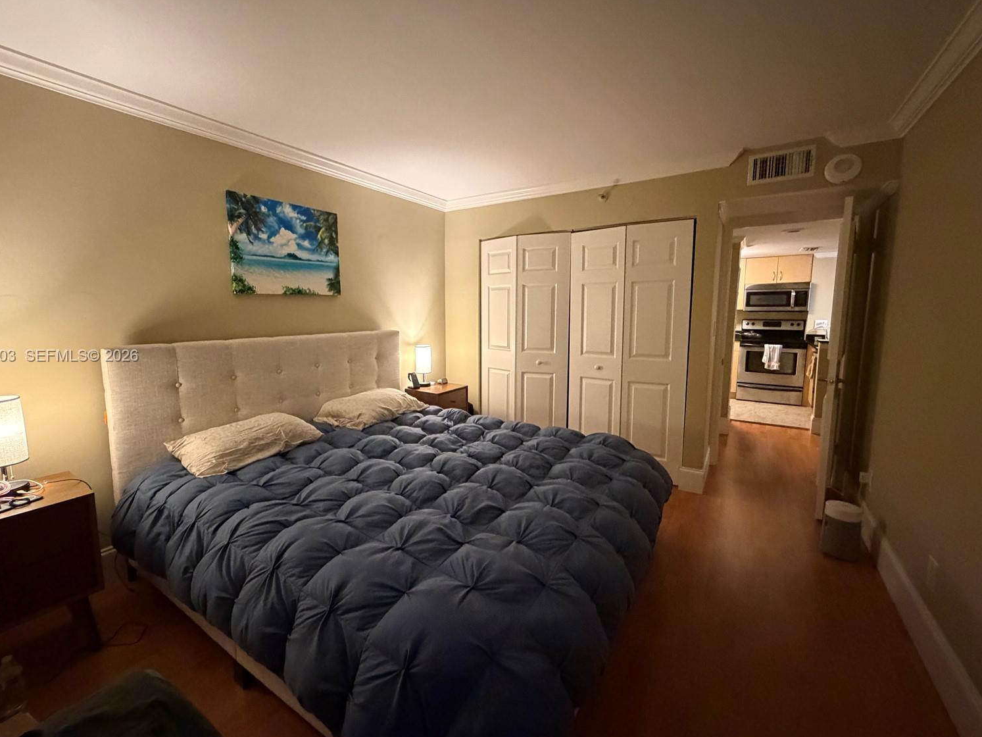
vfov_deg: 81.7
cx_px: 460
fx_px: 426
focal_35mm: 15
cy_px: 357
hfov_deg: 98.0
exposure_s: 1/40
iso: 1000
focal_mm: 2.22
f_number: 2.2
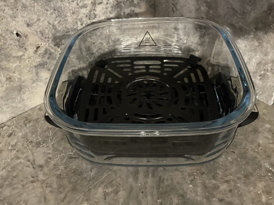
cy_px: 91
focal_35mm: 33
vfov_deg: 42.9
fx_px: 261
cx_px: 134
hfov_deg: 55.4
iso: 800
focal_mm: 4.2
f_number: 1.6
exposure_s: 1/30
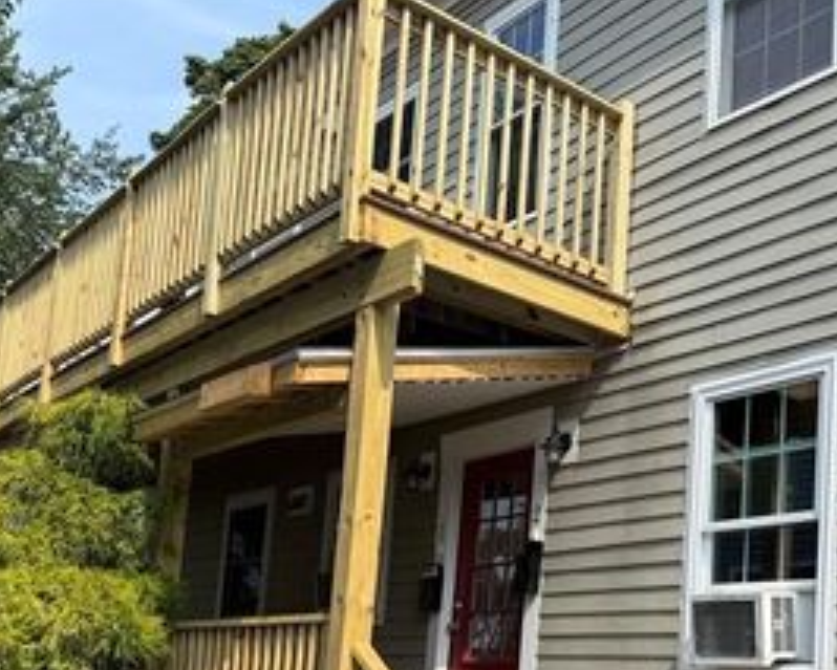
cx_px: 677
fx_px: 1090
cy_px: 568
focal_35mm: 44
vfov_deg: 32.9
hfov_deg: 40.2
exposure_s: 1/2299
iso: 80
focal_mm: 6.76
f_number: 1.78
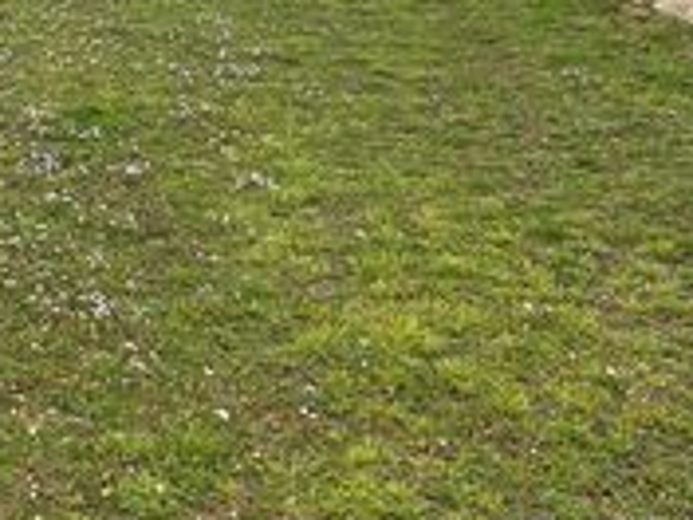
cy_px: -144
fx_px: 1481
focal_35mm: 74
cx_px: -71
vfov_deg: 18.6
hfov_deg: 24.5
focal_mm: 5.7
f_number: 1.5
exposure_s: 1/650
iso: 50
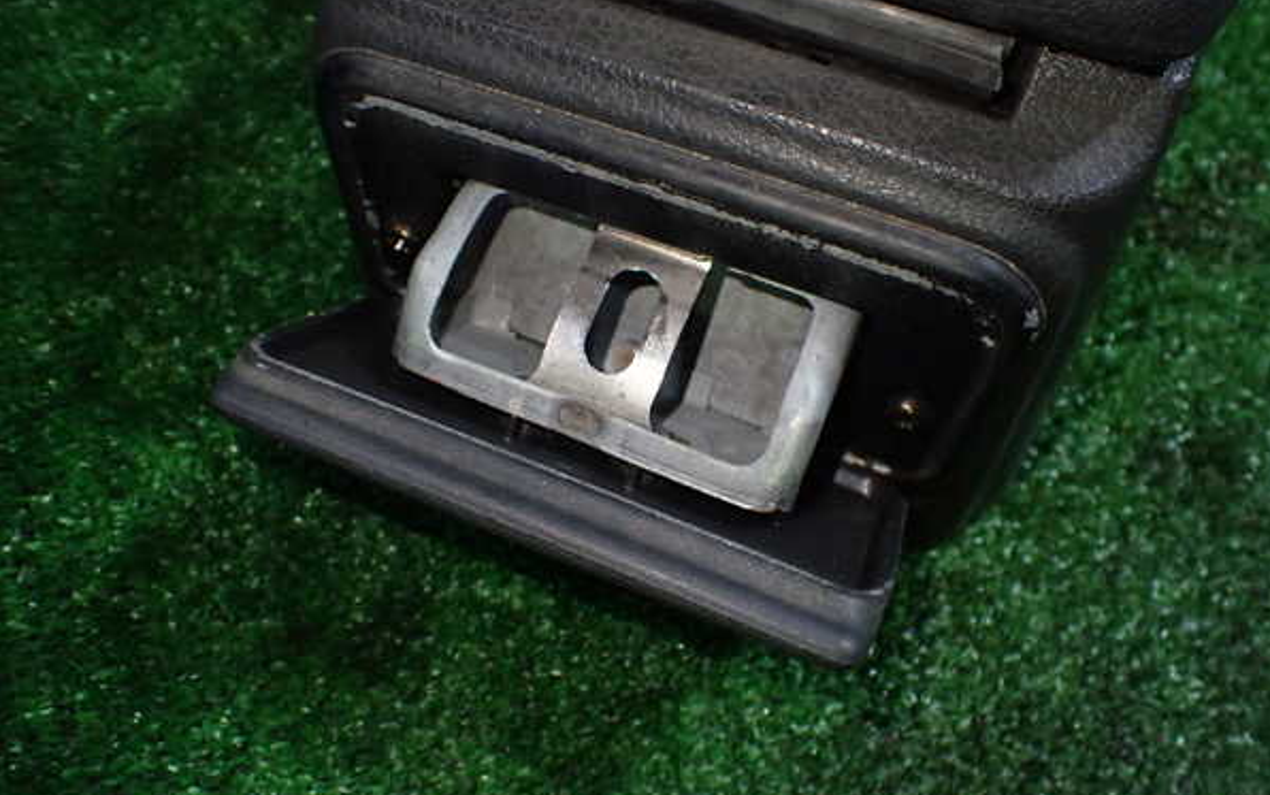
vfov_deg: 39.5
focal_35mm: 32
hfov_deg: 59.6
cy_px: 420
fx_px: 1108
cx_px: 637
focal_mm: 5.4
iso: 500
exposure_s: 1/125
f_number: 2.3
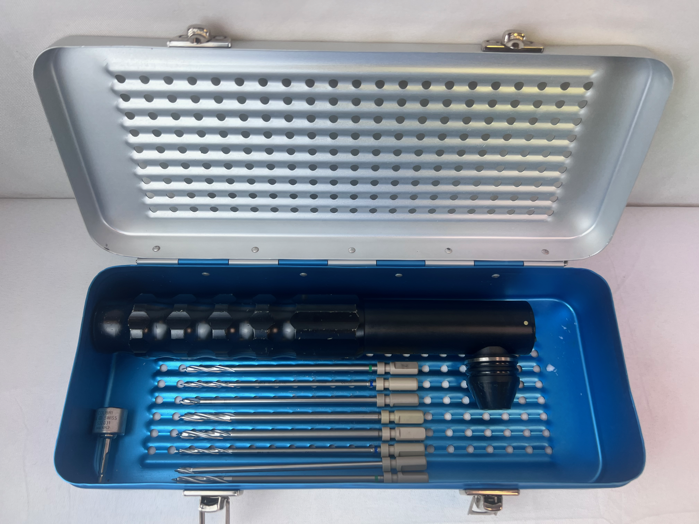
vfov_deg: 53.1
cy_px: 262
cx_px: 350
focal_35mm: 26
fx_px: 525
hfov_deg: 67.3
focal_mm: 5.7
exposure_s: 1/135
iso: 32
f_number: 1.5
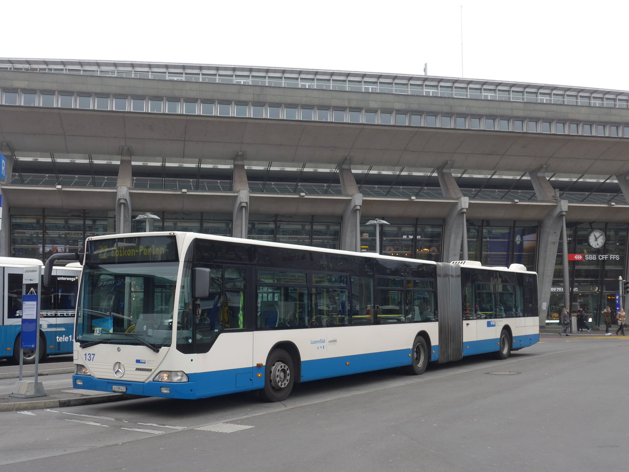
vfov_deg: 35.1
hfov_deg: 45.8
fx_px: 745
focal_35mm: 41
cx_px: 314
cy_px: 236
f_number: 2.8
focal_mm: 8.4
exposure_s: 1/160
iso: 80
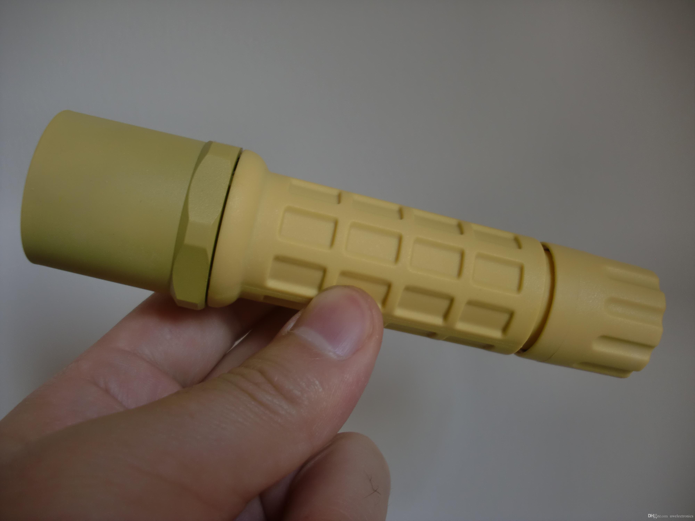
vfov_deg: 39.7
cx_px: 348
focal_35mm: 36
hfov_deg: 51.4
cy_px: 260
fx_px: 723
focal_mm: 6.3
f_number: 2.8
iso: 64
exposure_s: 1/80
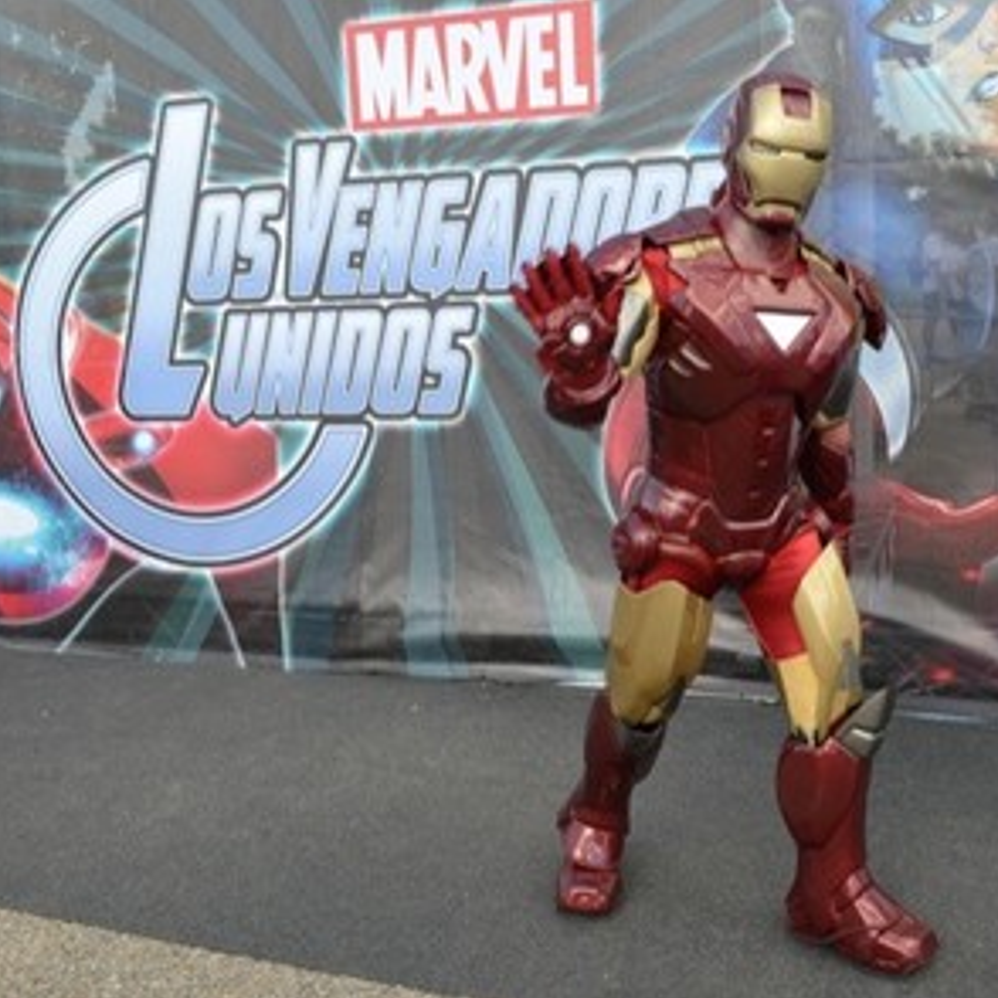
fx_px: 1142
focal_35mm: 35
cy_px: 502
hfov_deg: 46.7
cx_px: 635
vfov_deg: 47.2
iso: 200
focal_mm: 18
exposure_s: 1/160
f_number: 6.3
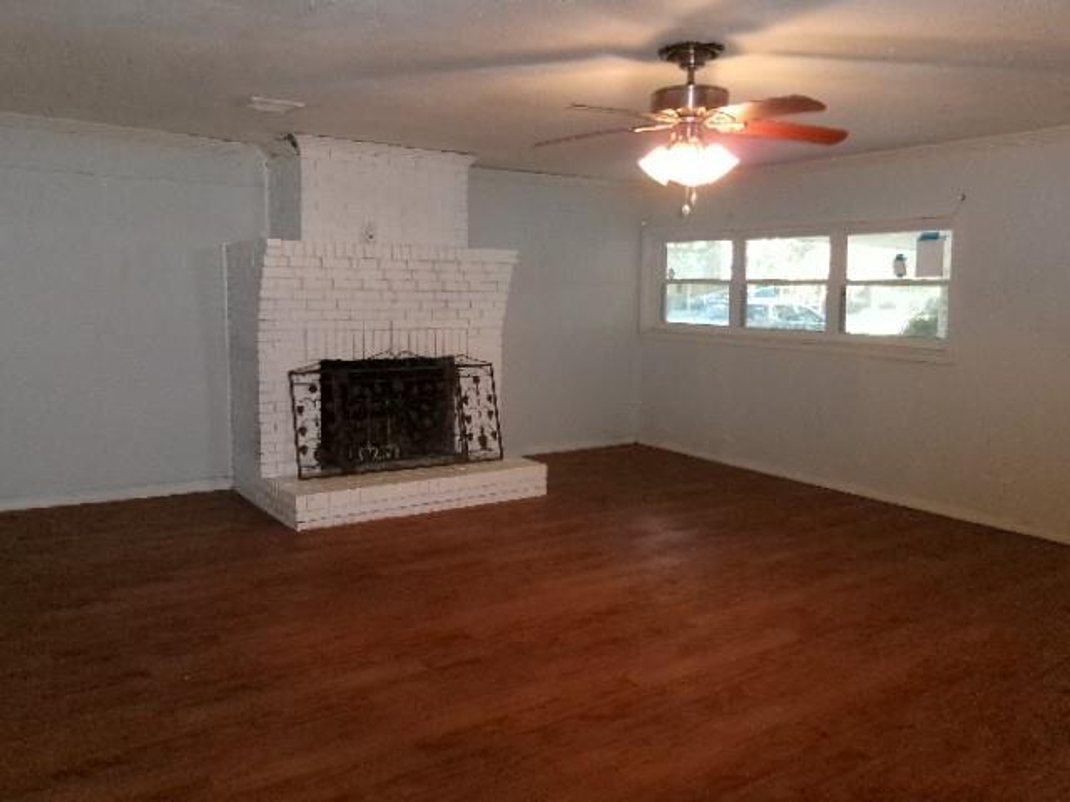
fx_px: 865
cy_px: 401
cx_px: 535
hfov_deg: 63.4
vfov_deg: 49.7
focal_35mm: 28
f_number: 3.9
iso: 639
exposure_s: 1/34
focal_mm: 5.1
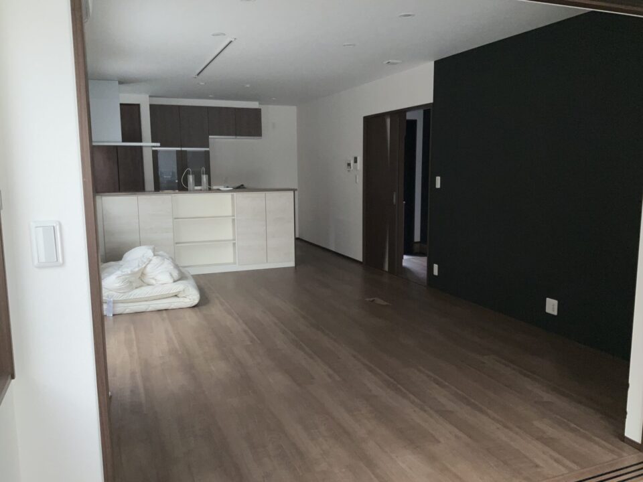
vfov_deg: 48.2
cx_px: 322
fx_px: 539
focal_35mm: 29
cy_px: 241
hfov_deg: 61.7
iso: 50
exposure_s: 1/60
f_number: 1.8
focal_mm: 3
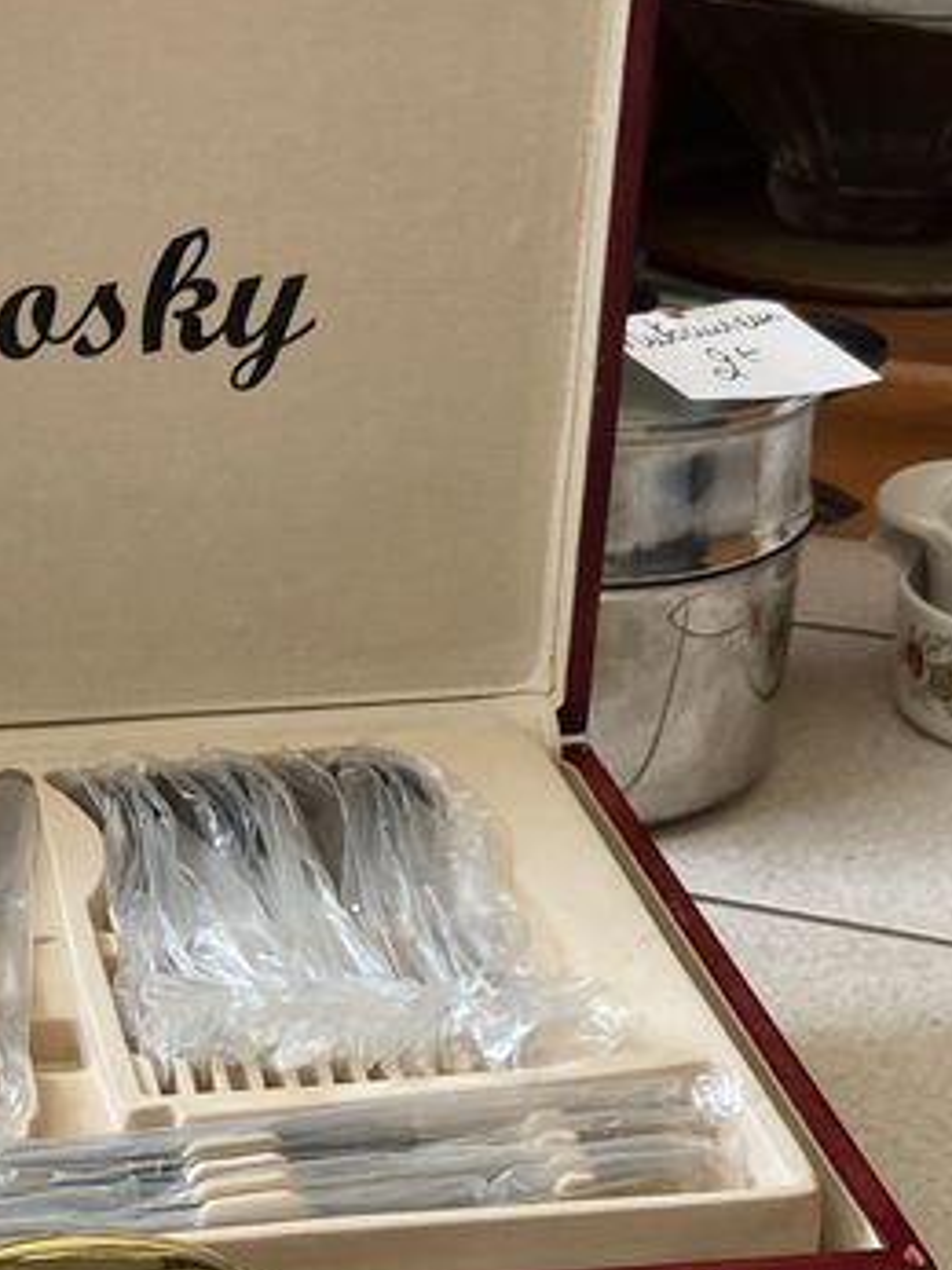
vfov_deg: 25.2
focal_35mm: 75
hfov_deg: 19.1
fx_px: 2752
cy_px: 1138
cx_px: 15
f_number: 1.8
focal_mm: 4.25
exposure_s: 1/122
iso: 50
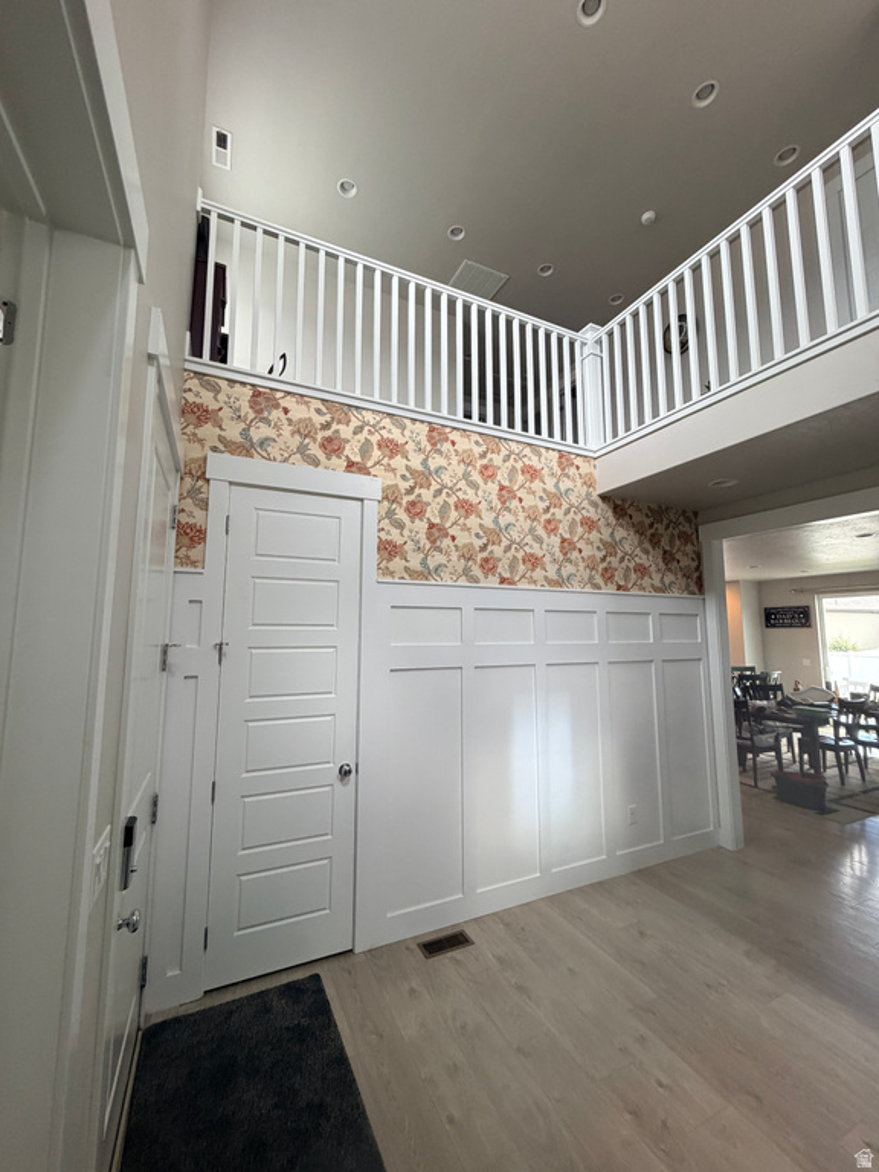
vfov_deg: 102.1
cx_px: 440
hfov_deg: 85.7
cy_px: 586
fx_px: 474
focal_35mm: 14
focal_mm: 2.22
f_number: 2.2
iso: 200
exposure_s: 1/121
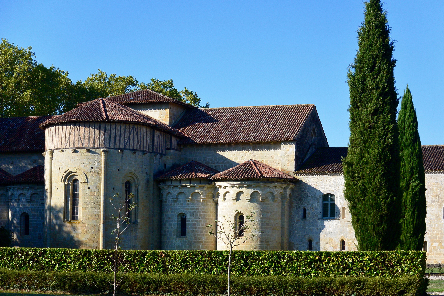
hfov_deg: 22.6
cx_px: 242
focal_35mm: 90
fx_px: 1110
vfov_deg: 15.2
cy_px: 153
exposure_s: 1/800
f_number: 5
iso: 160
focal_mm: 30
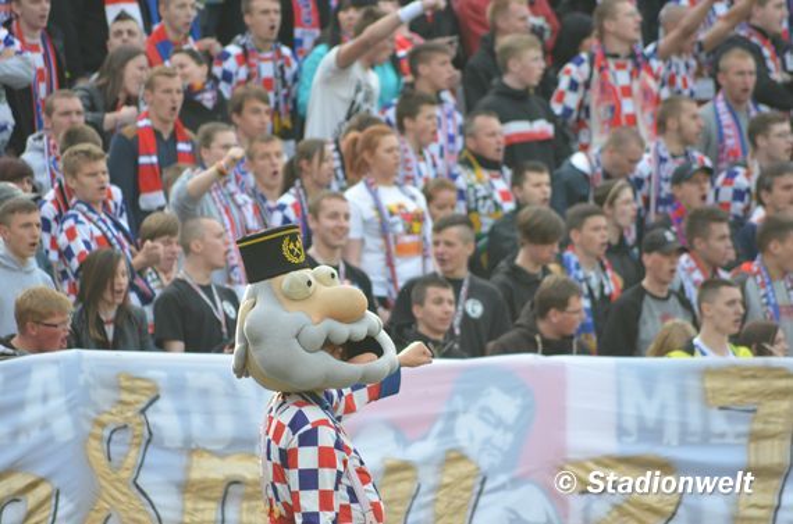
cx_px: 396
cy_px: 262
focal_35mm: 450
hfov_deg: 4.6
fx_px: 9888
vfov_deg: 3.0
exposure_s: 1/500
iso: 900
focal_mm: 300
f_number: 5.6
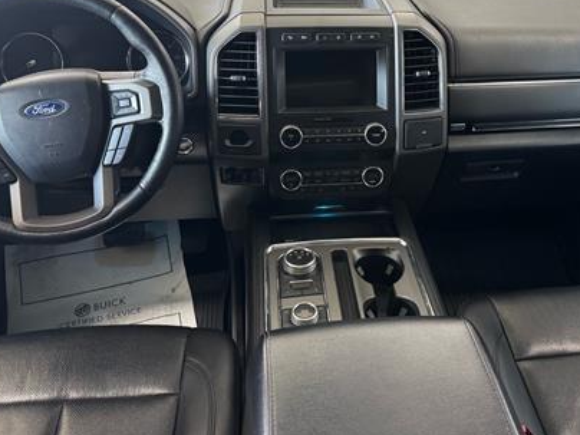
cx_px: 347
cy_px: 121
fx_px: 637
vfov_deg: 37.0
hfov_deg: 48.7
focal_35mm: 38
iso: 250
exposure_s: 1/60
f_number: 1.78
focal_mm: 6.76
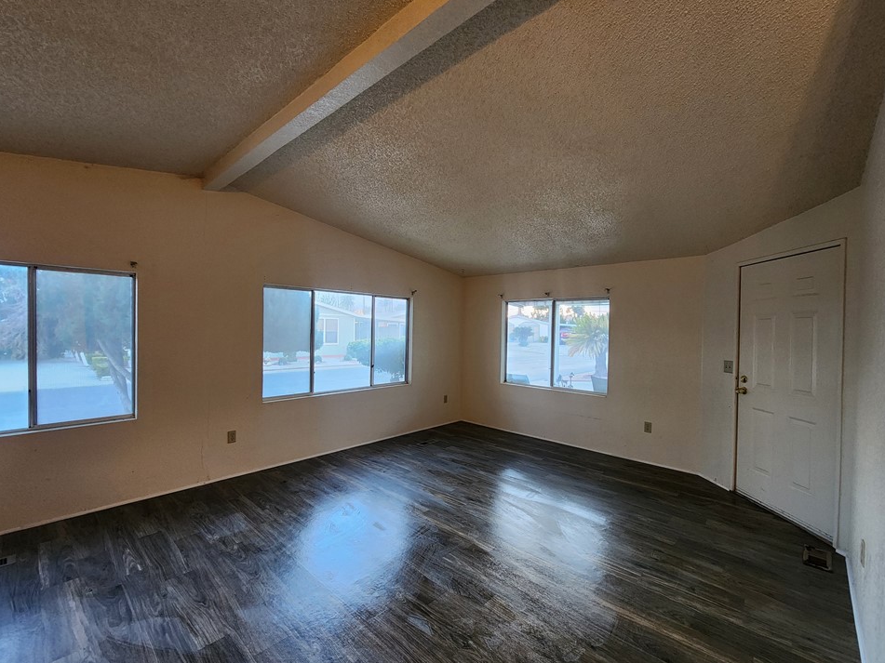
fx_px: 358
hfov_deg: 102.0
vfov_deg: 85.6
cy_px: 342
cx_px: 458
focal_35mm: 14
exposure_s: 1/30
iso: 400
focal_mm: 2.2
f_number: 2.2
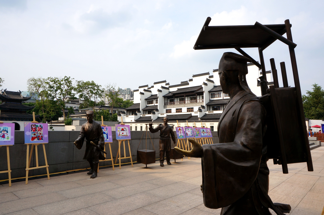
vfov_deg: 53.0
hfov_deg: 73.8
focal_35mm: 24
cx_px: 162
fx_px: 216
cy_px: 108
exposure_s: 1/100
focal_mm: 16
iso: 100
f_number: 13
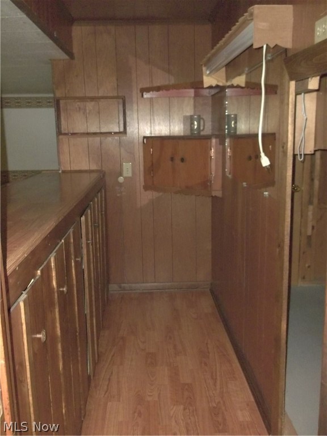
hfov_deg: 42.9
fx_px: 416
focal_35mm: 33
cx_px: 164
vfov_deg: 55.4
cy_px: 218
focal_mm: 5.9
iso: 400
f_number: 3.3
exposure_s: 1/30
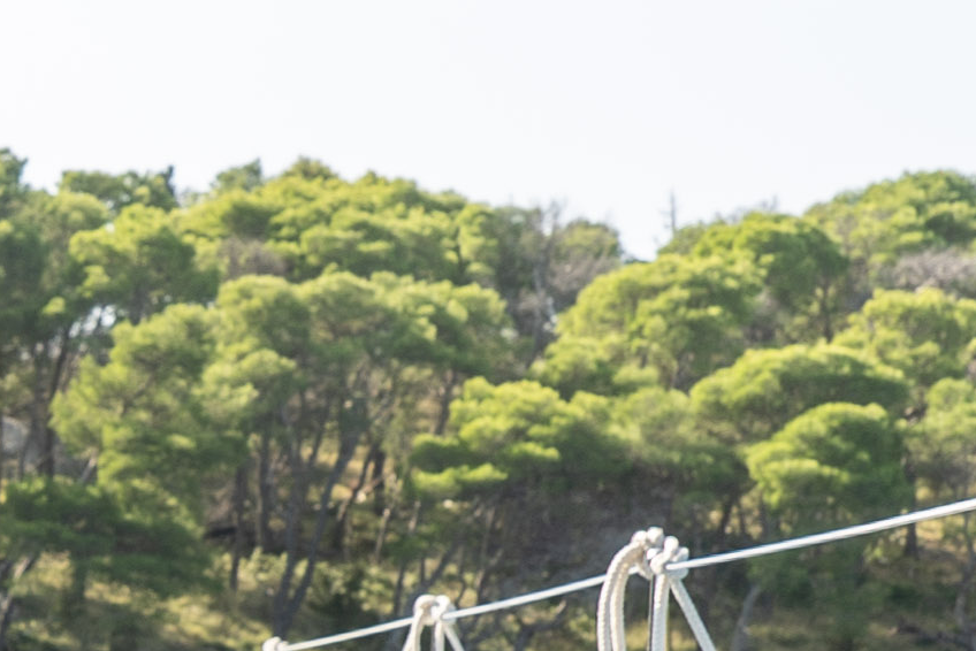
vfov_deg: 11.2
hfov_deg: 14.5
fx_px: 3254
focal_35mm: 120
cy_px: 753
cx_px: -886
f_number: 8
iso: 100
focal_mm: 24
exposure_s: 1/100
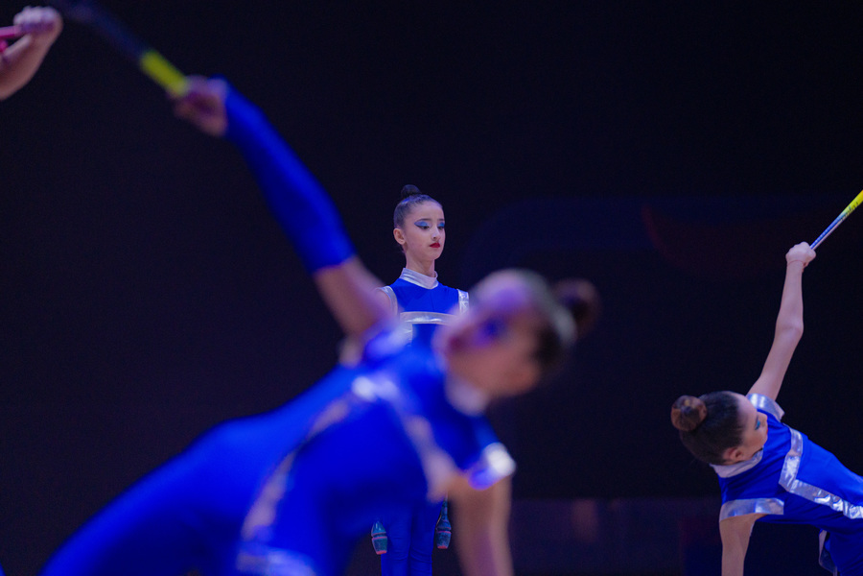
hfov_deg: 10.8
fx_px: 4578
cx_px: 432
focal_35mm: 191
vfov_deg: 7.2
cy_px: 288
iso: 3200
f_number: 2.8
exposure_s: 1/640
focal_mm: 191
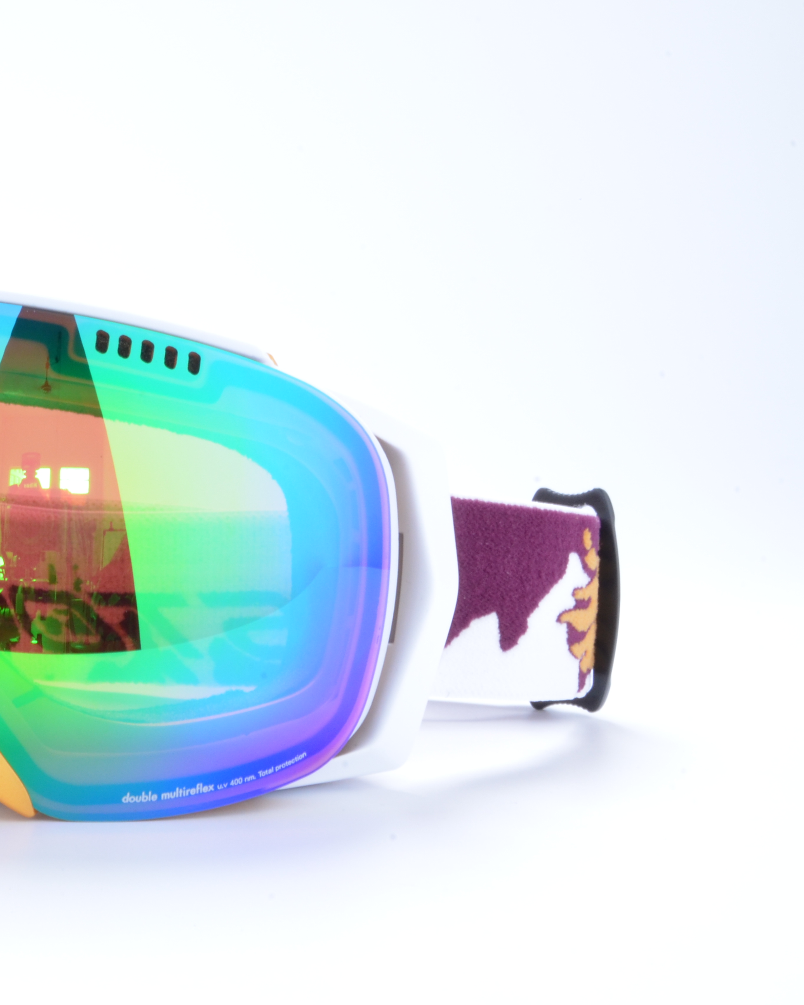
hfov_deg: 18.6
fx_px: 2409
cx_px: 85
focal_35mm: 81
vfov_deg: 23.6
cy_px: 503
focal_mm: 38
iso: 800
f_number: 27
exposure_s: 1/6
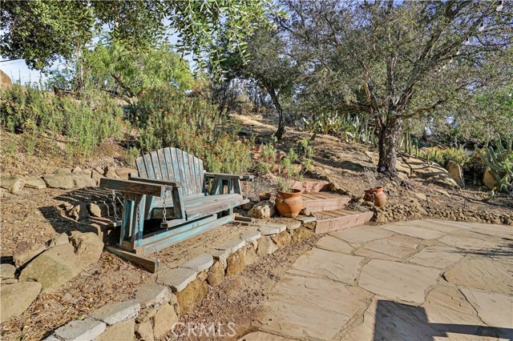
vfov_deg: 67.3
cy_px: 170
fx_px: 256
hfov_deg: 90.0
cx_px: 256
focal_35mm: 18
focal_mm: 18
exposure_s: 1/100
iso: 100
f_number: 9
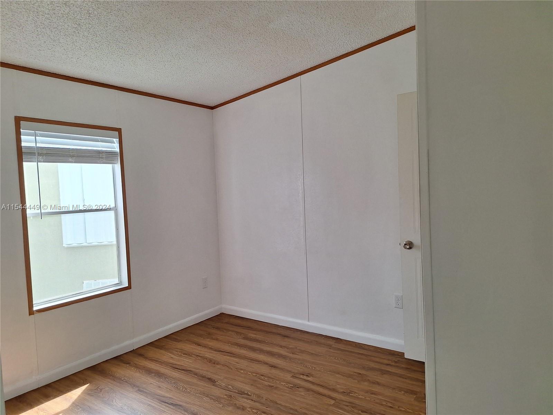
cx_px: 276
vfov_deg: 58.9
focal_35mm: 23
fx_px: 367
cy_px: 208
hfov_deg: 73.9
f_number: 1.8
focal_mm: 5.54
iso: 40
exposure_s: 1/141
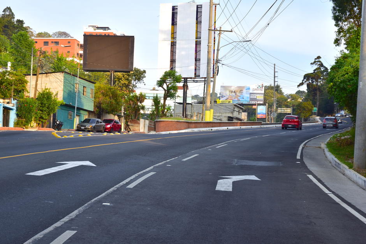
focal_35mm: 69
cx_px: 183
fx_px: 702
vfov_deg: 19.7
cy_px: 122
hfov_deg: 29.2
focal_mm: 46
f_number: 4.5
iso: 100
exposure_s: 1/160
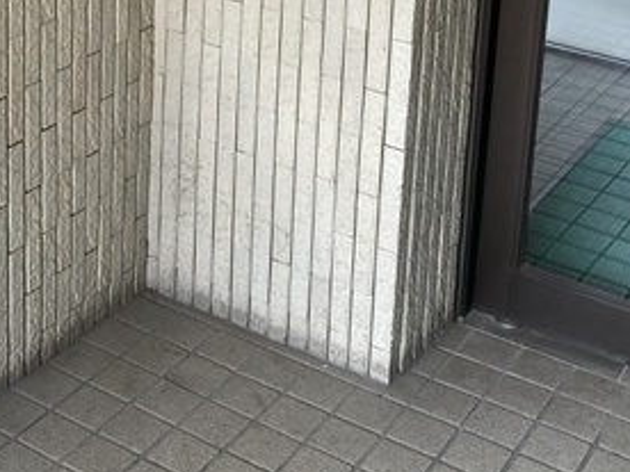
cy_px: -101
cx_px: 151
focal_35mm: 71
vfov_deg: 19.5
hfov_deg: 27.0
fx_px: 1292
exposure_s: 1/60
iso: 80
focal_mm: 3.99
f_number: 1.8
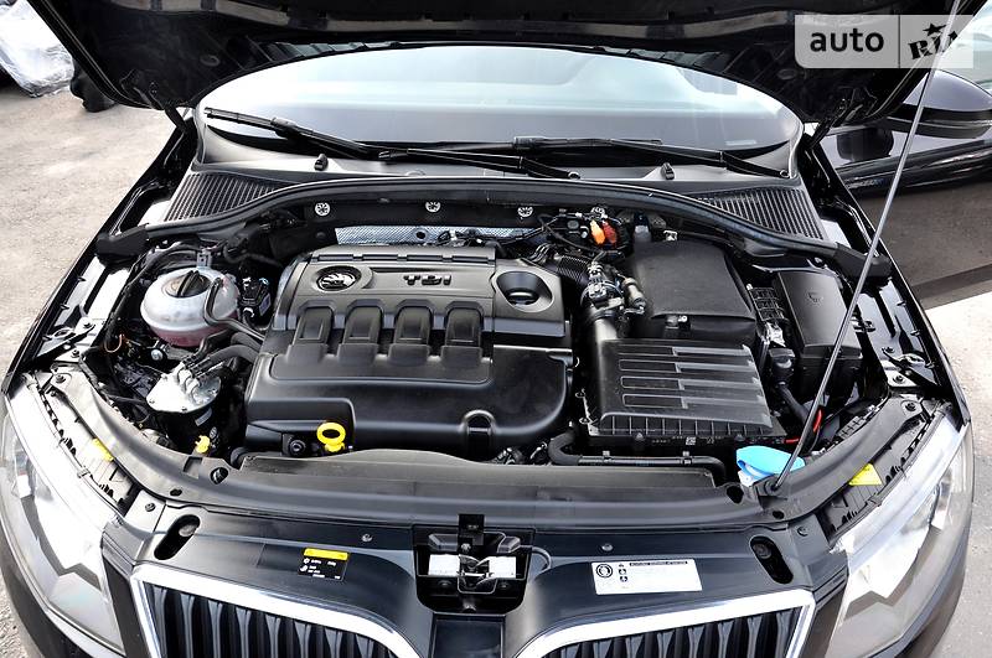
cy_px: 329
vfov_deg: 47.8
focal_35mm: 27
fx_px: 743
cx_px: 496
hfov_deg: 67.5
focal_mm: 18
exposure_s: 1/160
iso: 500
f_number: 6.3
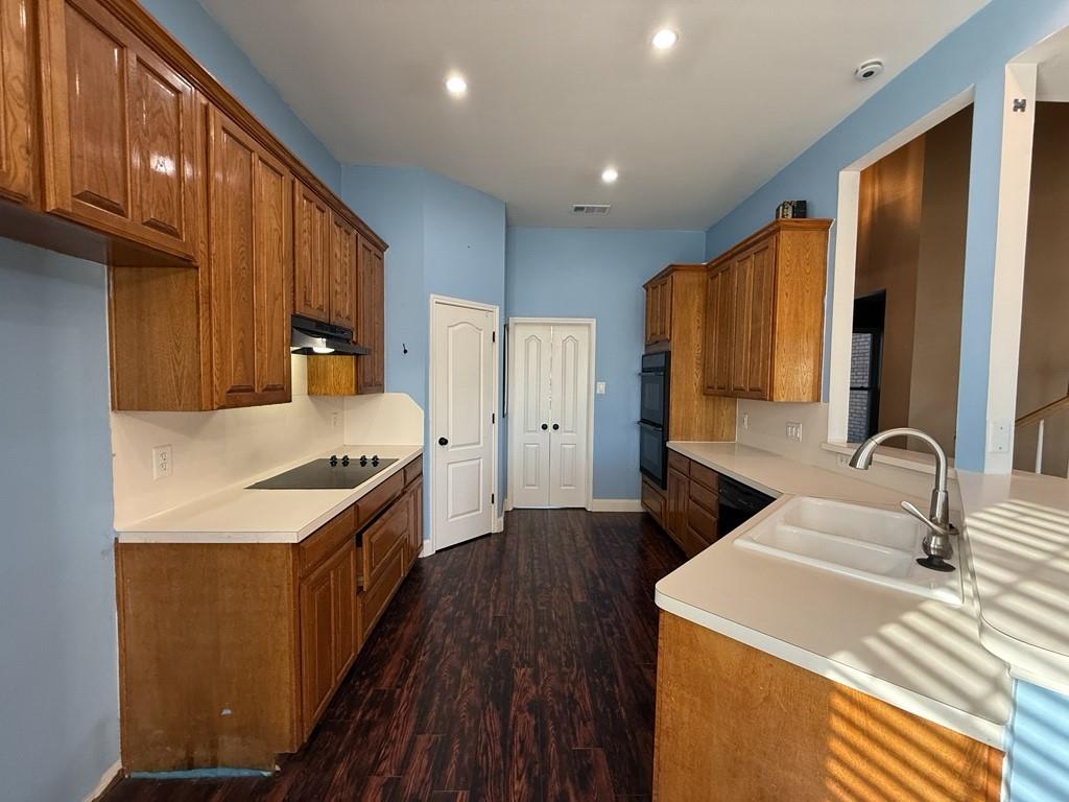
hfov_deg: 102.1
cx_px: 534
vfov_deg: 85.7
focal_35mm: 14
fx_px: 432
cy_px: 401
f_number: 2.2
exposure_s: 1/60
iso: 250
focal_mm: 2.22
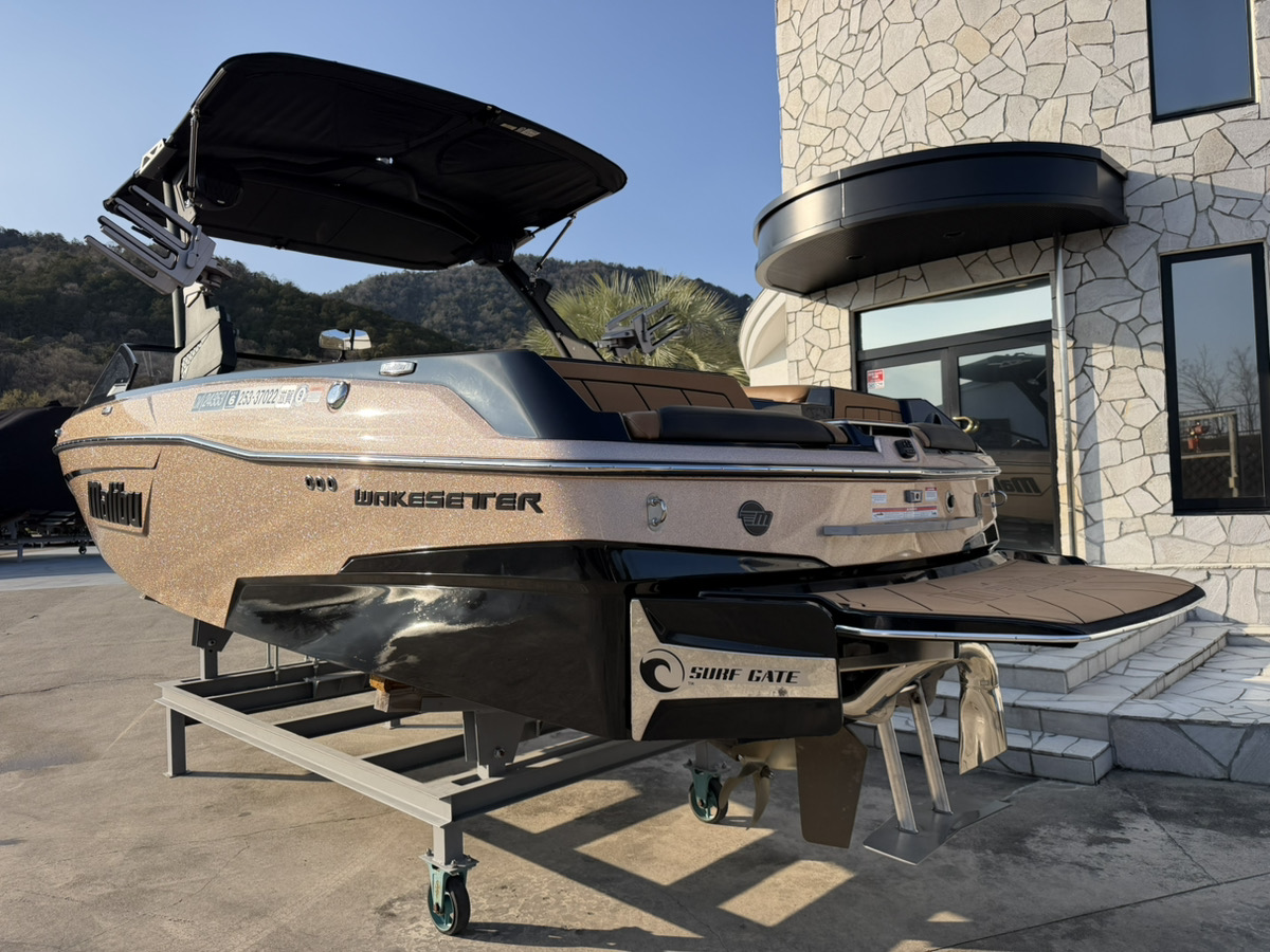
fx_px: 881
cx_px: 635
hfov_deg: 71.6
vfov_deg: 56.8
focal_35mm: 24
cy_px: 476
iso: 100
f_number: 1.78
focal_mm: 6.76
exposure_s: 1/4405
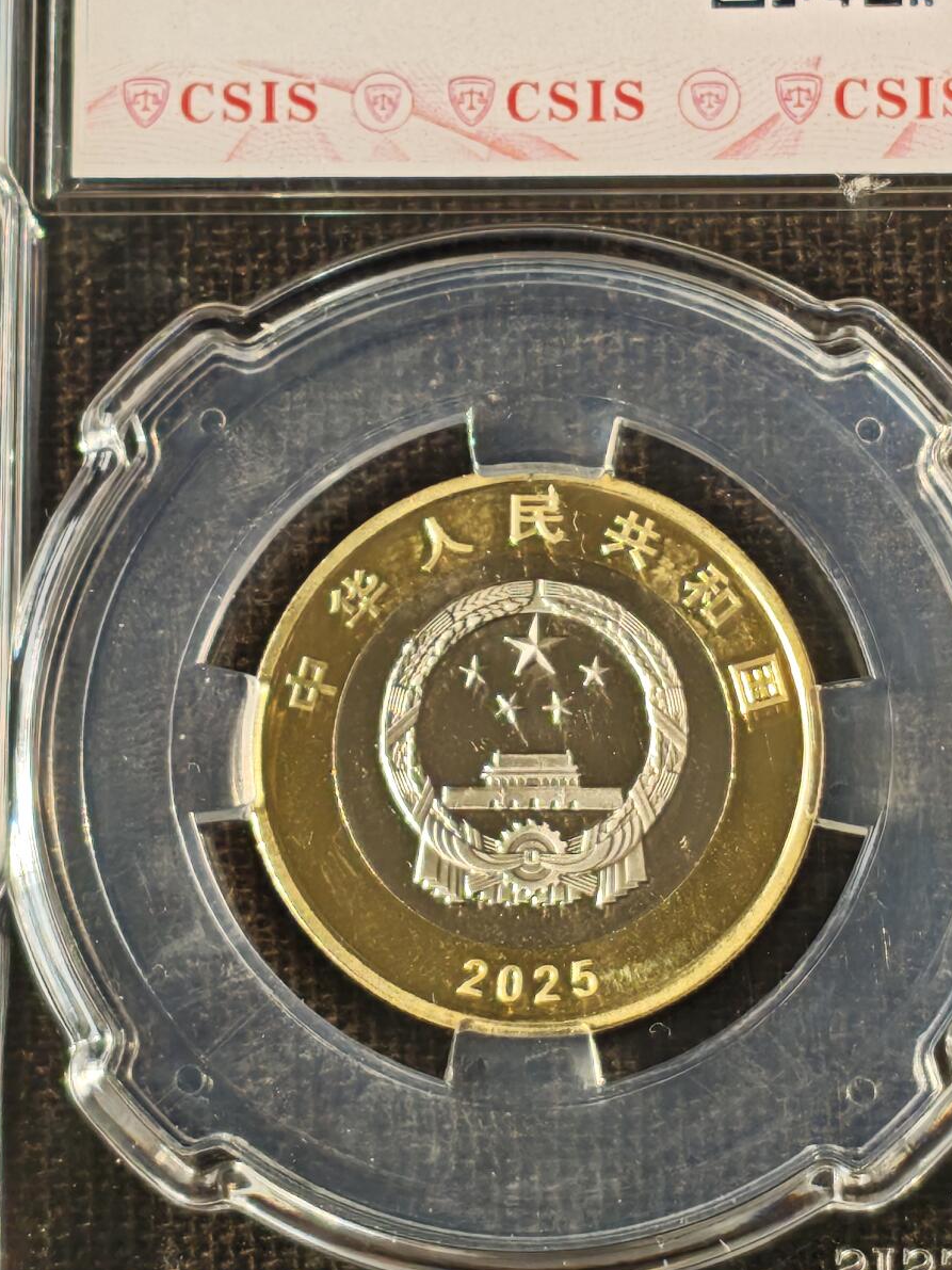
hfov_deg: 10.9
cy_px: 504
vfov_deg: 14.5
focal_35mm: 136
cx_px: 556
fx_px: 4988
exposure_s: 1/764
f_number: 1.5
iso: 50
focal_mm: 4.94
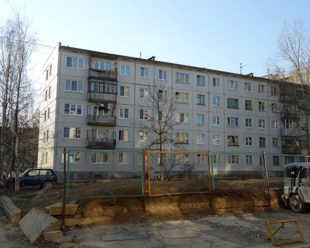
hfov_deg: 47.8
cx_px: 179
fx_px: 349
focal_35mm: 38
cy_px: 124
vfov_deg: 39.2
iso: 125
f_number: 5.6
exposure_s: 1/250
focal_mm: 11.89
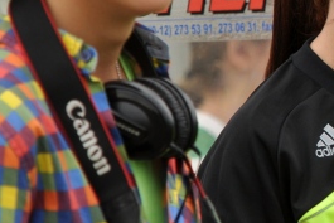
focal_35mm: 552
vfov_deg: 2.5
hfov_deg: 3.7
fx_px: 5124
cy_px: 102
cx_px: 320
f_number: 4
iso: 200
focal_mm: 122
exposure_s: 1/800
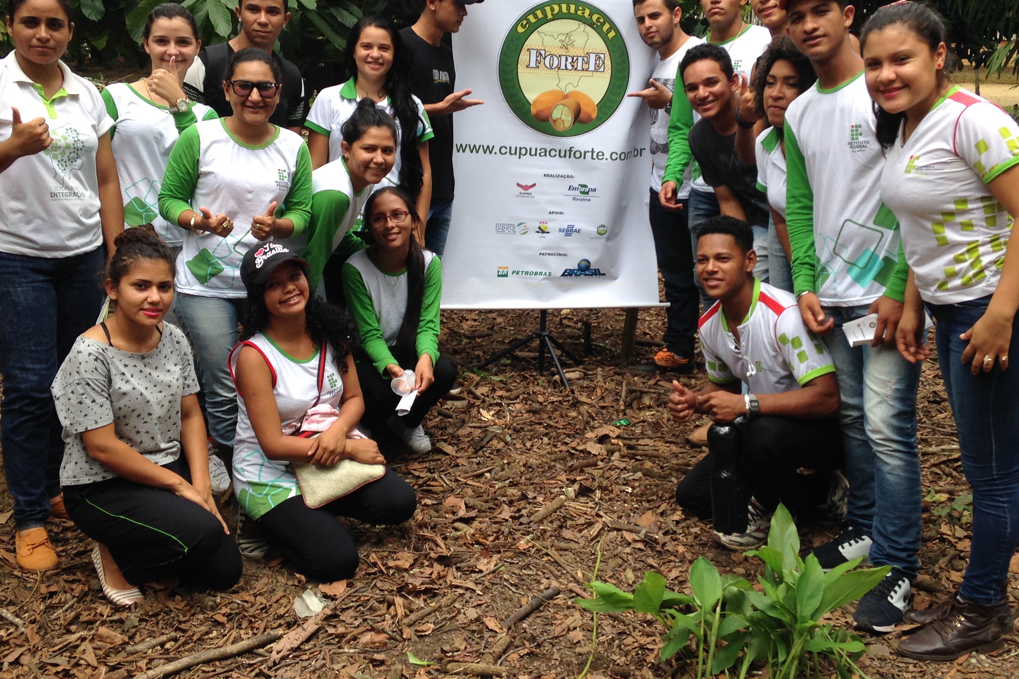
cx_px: 540
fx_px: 1359
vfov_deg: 28.0
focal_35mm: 48
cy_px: 290
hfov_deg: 41.1
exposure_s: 1/467
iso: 50
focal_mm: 4.12
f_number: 2.4
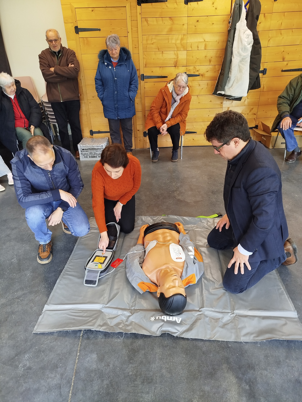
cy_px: 201
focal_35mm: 24
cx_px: 151
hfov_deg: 56.8
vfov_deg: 71.6
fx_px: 279
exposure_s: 1/33
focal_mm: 5.31
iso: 250
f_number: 1.7
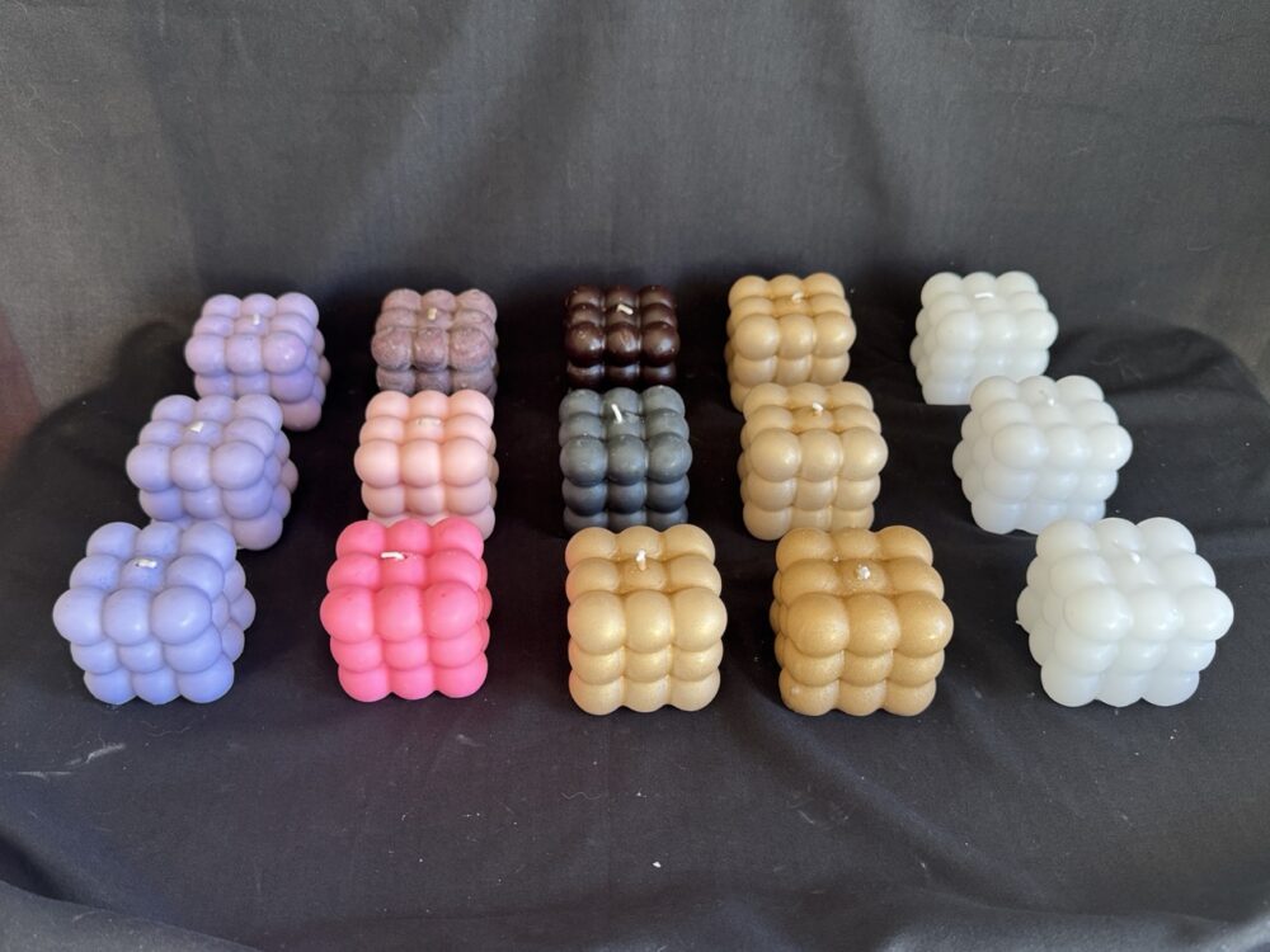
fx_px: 881
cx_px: 635
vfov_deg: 56.8
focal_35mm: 24
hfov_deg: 71.6
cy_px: 476
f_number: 1.78
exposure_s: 1/69
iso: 200
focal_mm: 6.76
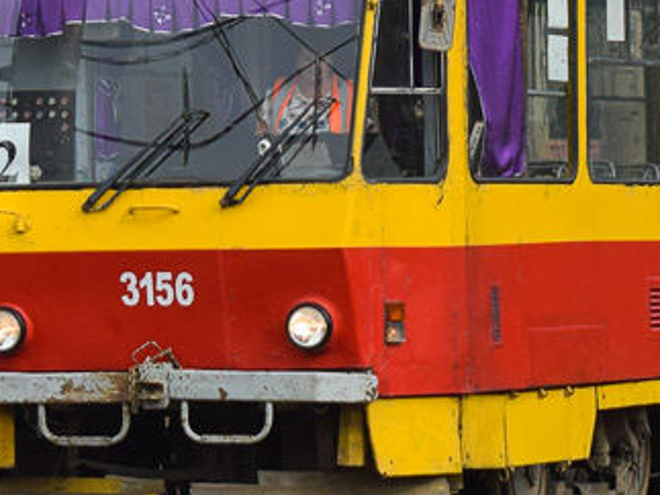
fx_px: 5618
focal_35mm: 295
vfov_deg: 5.0
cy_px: -100
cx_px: 396
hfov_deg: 6.7
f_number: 6.3
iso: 200
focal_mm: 55
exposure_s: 1/800
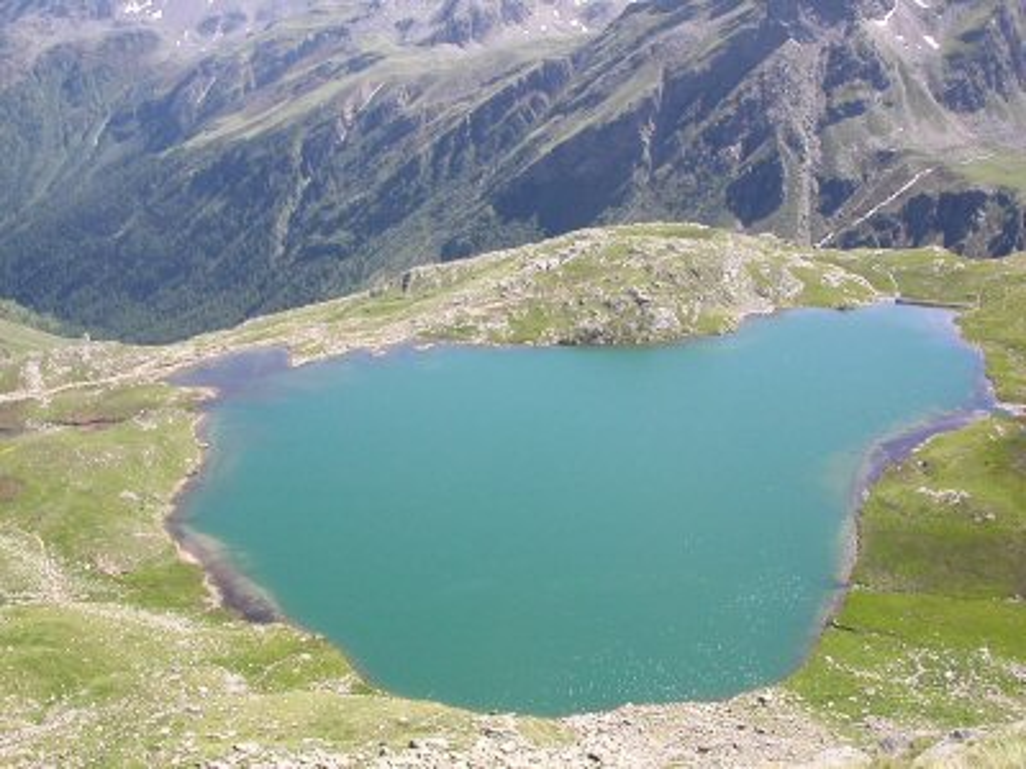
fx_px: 1097
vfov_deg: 38.7
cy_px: 384
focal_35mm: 37
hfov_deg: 50.1
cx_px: 513
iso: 100
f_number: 4.5
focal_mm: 5.6
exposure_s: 1/213
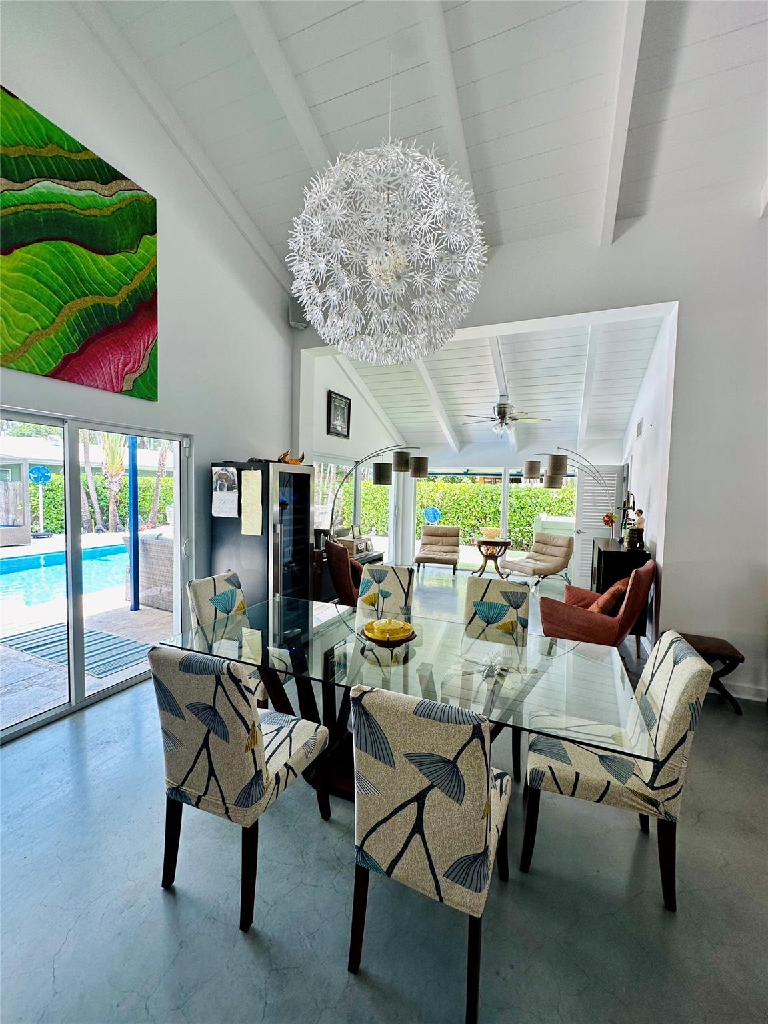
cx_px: 384
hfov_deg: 85.7
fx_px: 414
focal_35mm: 14
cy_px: 512
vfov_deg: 102.1
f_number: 2.2
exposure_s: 1/120
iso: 100
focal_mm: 2.22
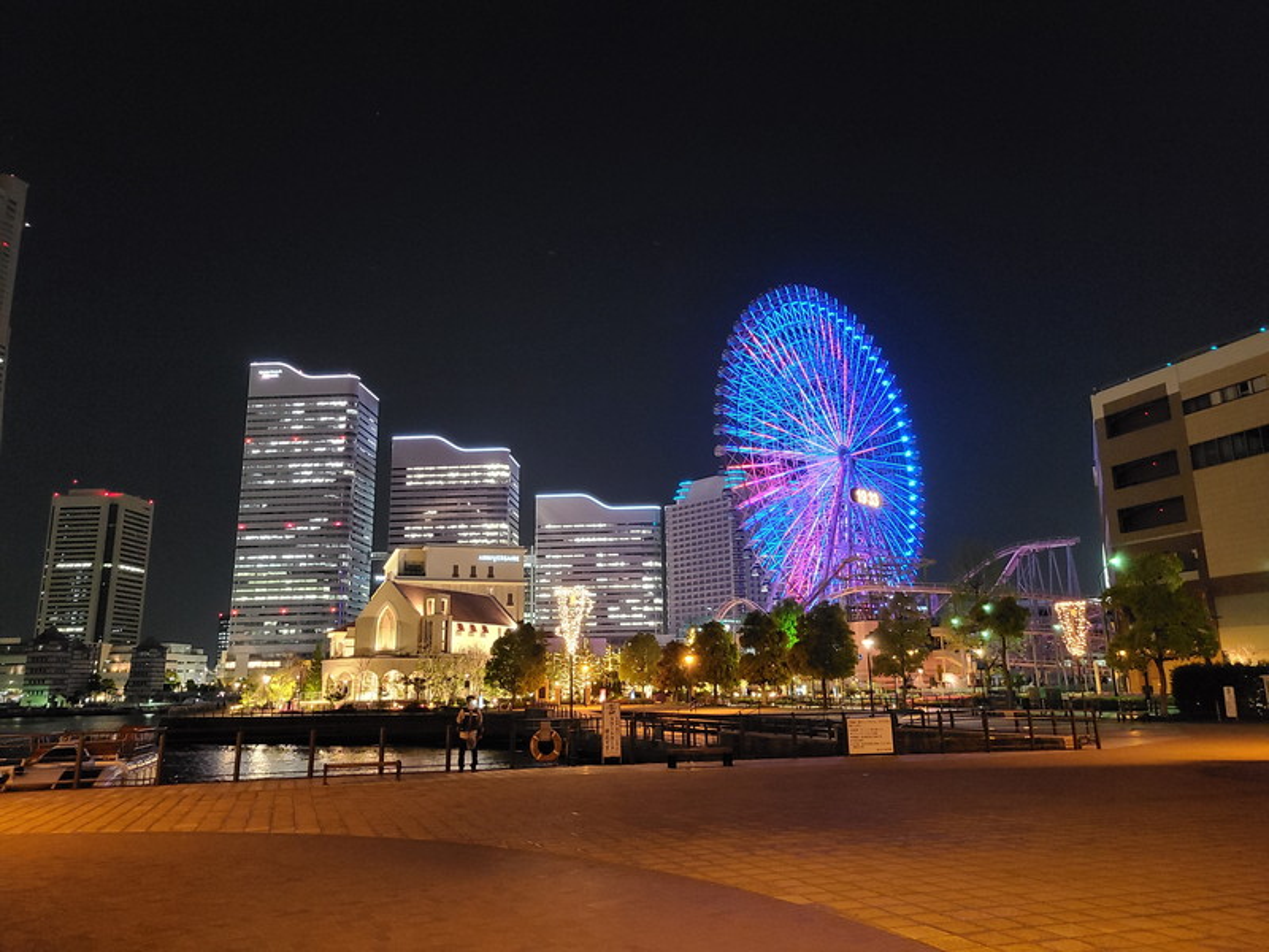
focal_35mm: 26
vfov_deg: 53.1
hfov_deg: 67.3
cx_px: 634
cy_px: 476
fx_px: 953
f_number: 1.8
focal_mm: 5.4
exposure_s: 1/25
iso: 1250
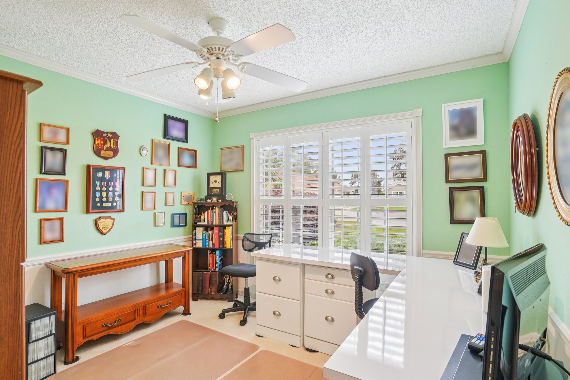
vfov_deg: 70.4
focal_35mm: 17
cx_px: 285
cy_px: 190
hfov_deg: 93.3
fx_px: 269
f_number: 8
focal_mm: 17
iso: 320
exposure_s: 1/30
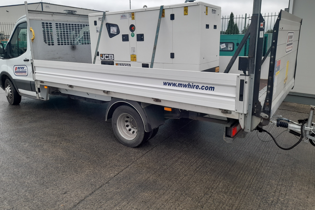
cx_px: 155
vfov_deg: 47.8
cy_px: 90
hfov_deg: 67.4
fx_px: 236
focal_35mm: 27
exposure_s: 1/108
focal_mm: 4.6
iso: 20
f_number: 2
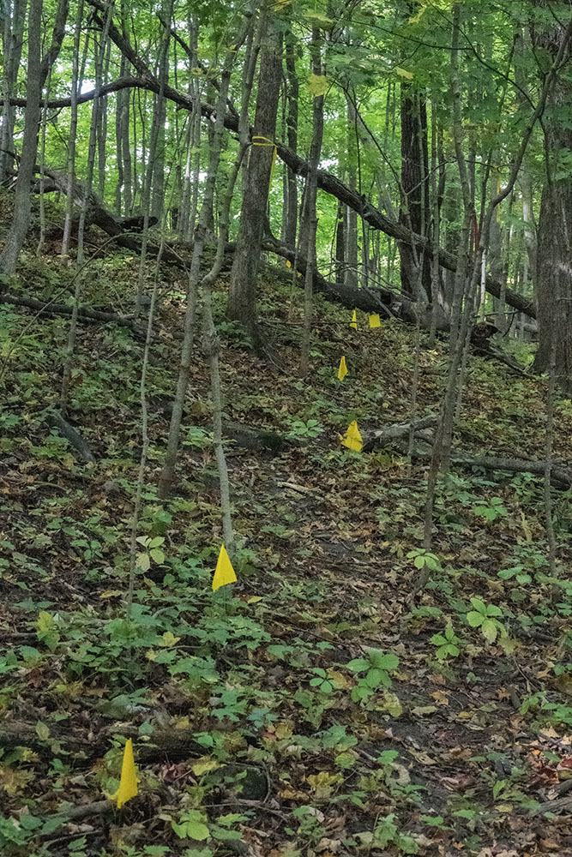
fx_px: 1549
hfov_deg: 20.9
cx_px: 286
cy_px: 428
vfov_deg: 31.0
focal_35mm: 65
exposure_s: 1/500
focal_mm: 65
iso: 64000
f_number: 13
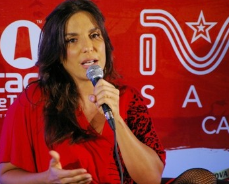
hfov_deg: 4.8
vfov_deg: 3.9
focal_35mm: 399
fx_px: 2706
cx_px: 82
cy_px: 91
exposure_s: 1/45
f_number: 6.3
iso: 800
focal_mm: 220
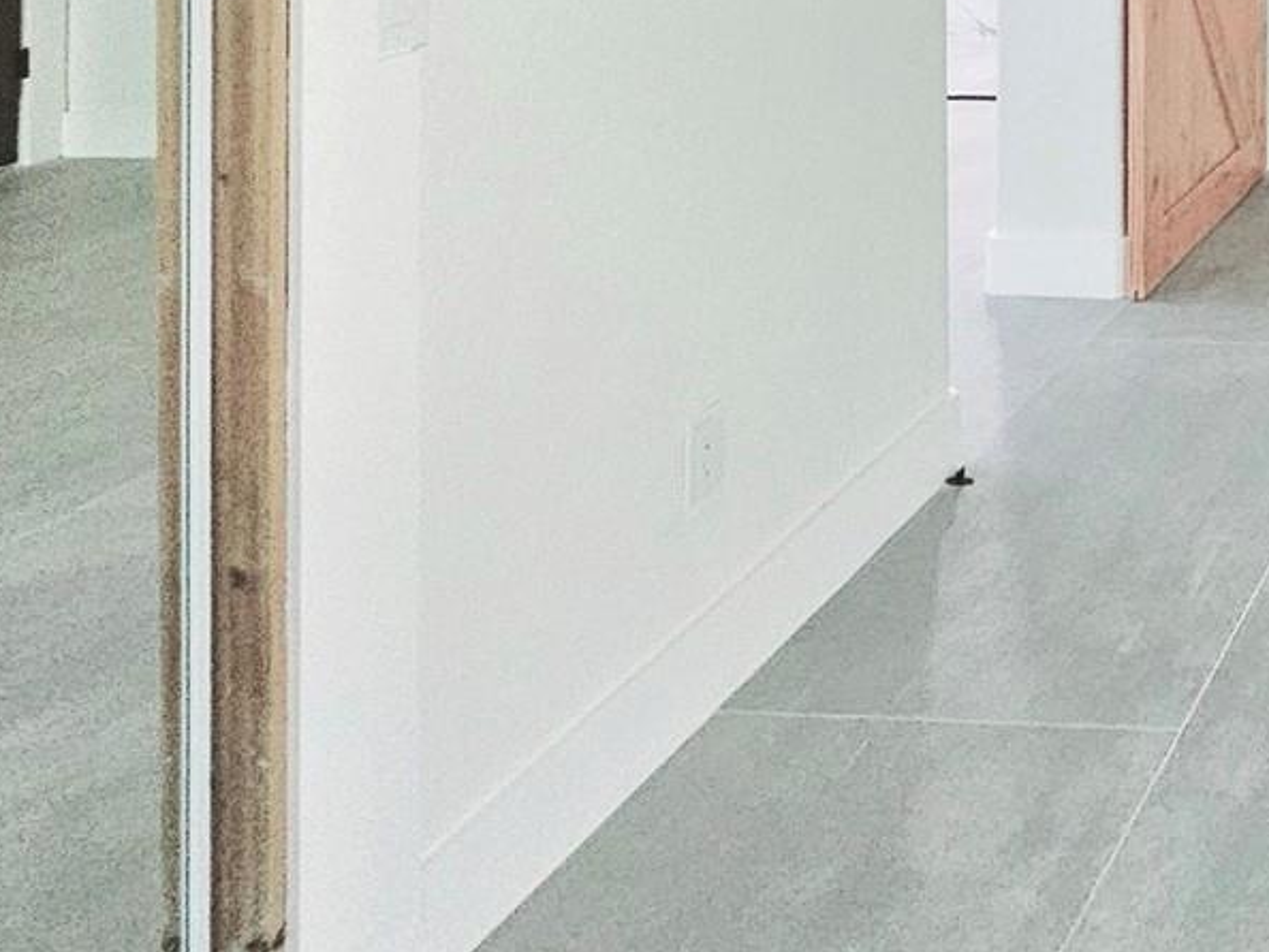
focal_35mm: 35
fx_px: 1284
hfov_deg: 35.3
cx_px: 1660
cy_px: 85
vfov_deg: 37.9
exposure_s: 1/77.5
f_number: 2.2
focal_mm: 2.2
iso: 500
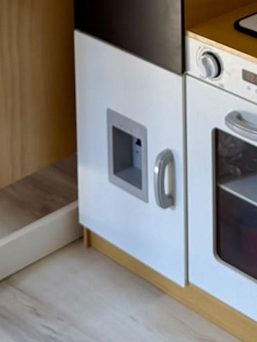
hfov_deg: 13.3
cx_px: 111
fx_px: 1098
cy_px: -223
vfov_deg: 15.8
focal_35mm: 111
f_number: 1.78
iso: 64
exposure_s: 1/121
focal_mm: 6.76
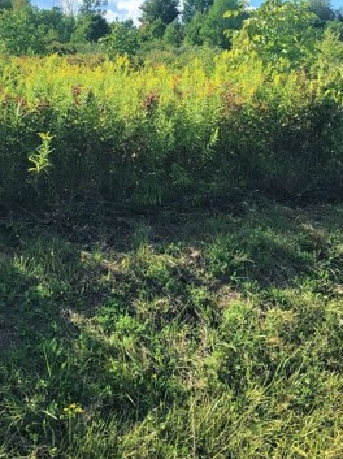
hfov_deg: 23.9
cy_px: 86
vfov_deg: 30.9
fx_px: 807
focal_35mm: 61
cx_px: 112
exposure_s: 1/2183
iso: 20
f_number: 1.8
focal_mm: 3.99
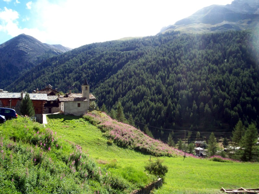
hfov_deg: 51.4
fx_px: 269
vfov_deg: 39.7
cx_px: 130
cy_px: 97
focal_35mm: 36
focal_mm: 5.9
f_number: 4.5
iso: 100
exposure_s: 1/285
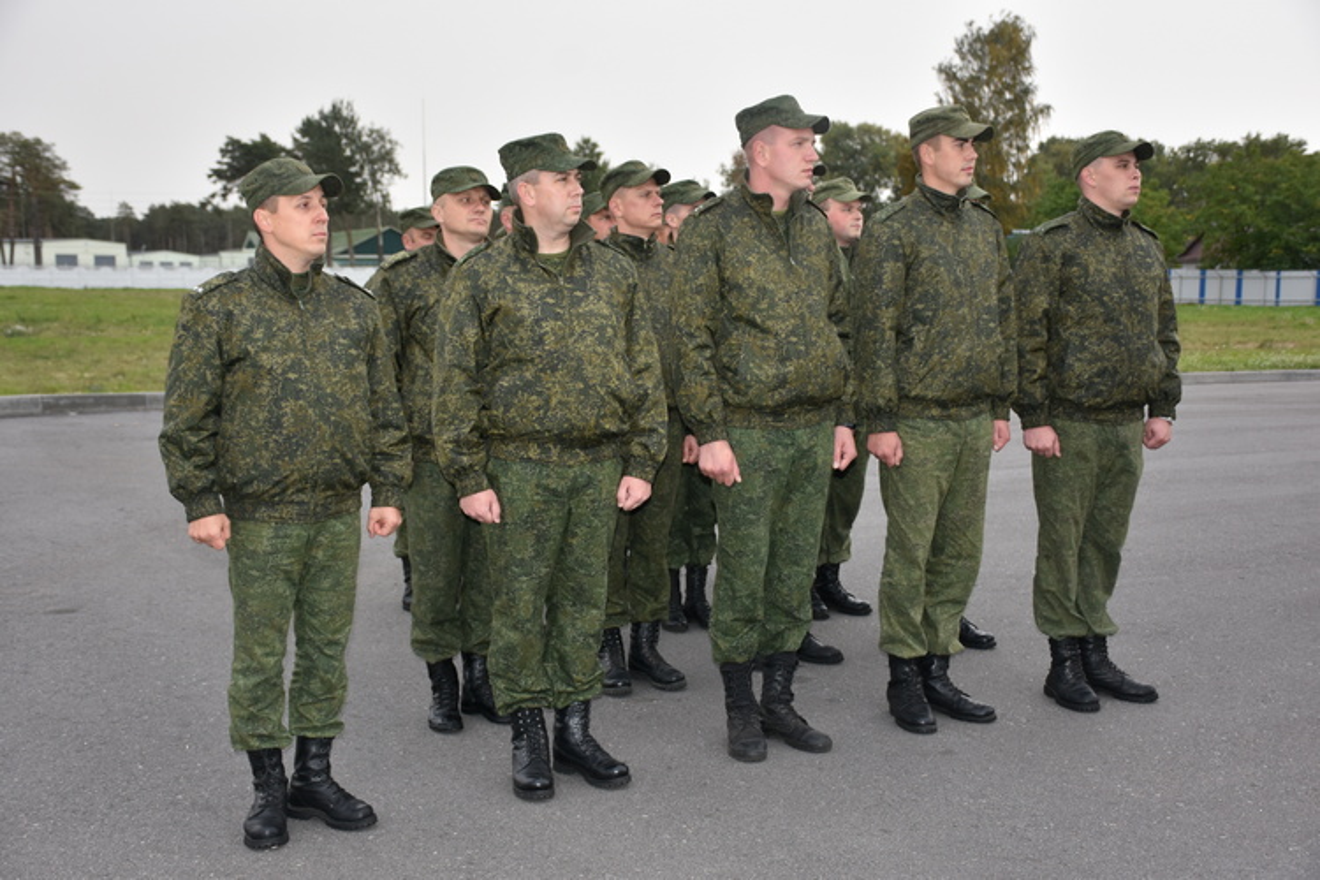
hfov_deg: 43.6
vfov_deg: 29.9
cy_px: 440
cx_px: 660
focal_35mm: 45
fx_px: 1650
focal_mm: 30
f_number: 4
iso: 200
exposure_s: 1/200
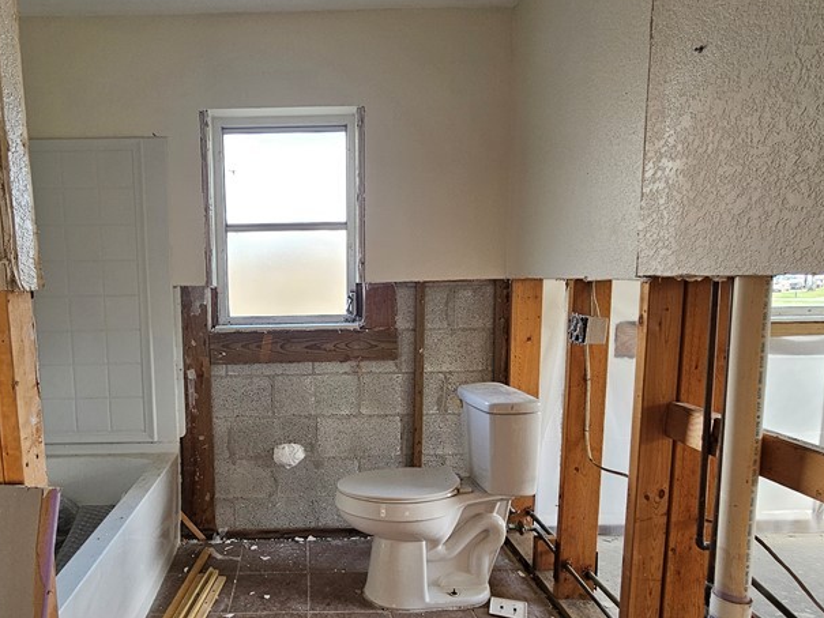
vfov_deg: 60.8
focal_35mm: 22
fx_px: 524
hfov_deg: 74.6
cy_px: 358
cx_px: 293
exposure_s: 1/60
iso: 64
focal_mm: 2.2
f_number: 2.2
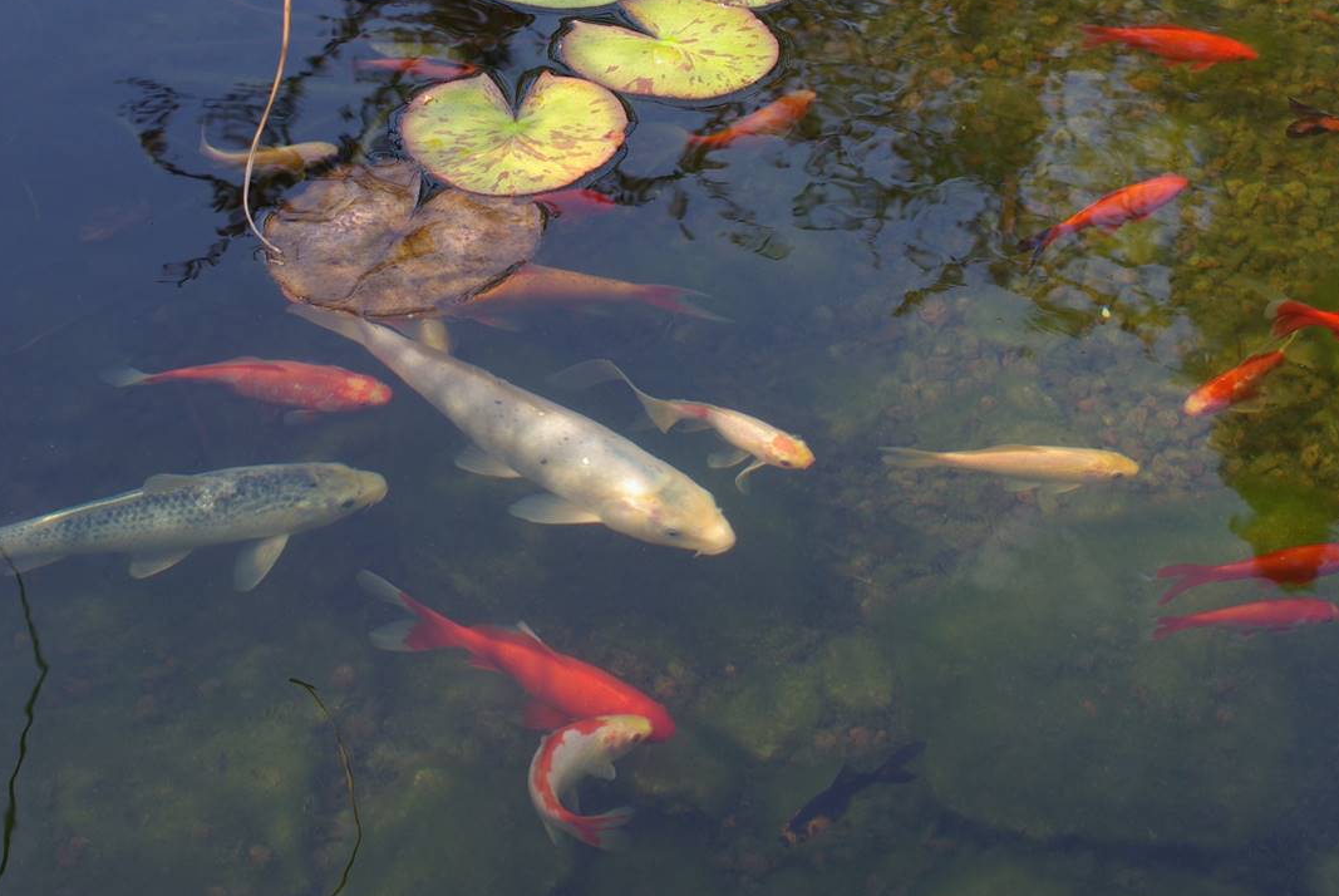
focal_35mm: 79
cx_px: 655
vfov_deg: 17.3
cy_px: 274
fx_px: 2932
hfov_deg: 25.7
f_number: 5.6
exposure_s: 1/125
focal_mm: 35
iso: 100
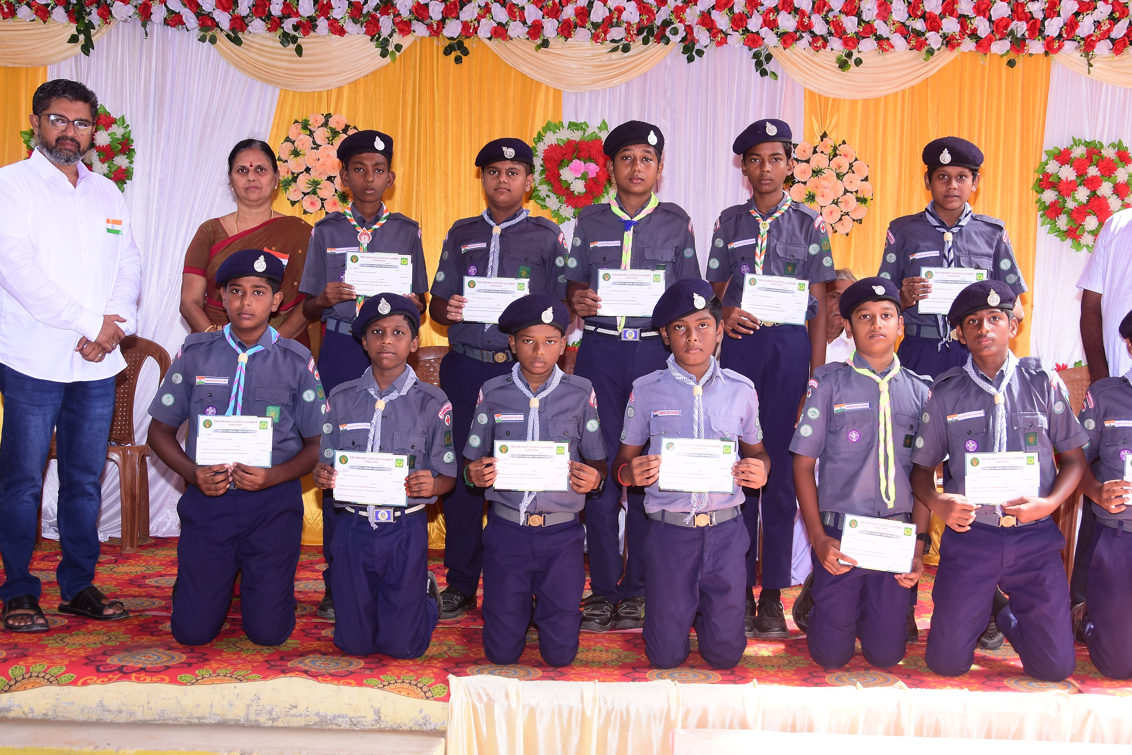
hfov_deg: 41.0
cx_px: 635
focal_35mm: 48
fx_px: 1509
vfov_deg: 28.1
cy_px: 384
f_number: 6.3
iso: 320
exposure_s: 1/125
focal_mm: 26
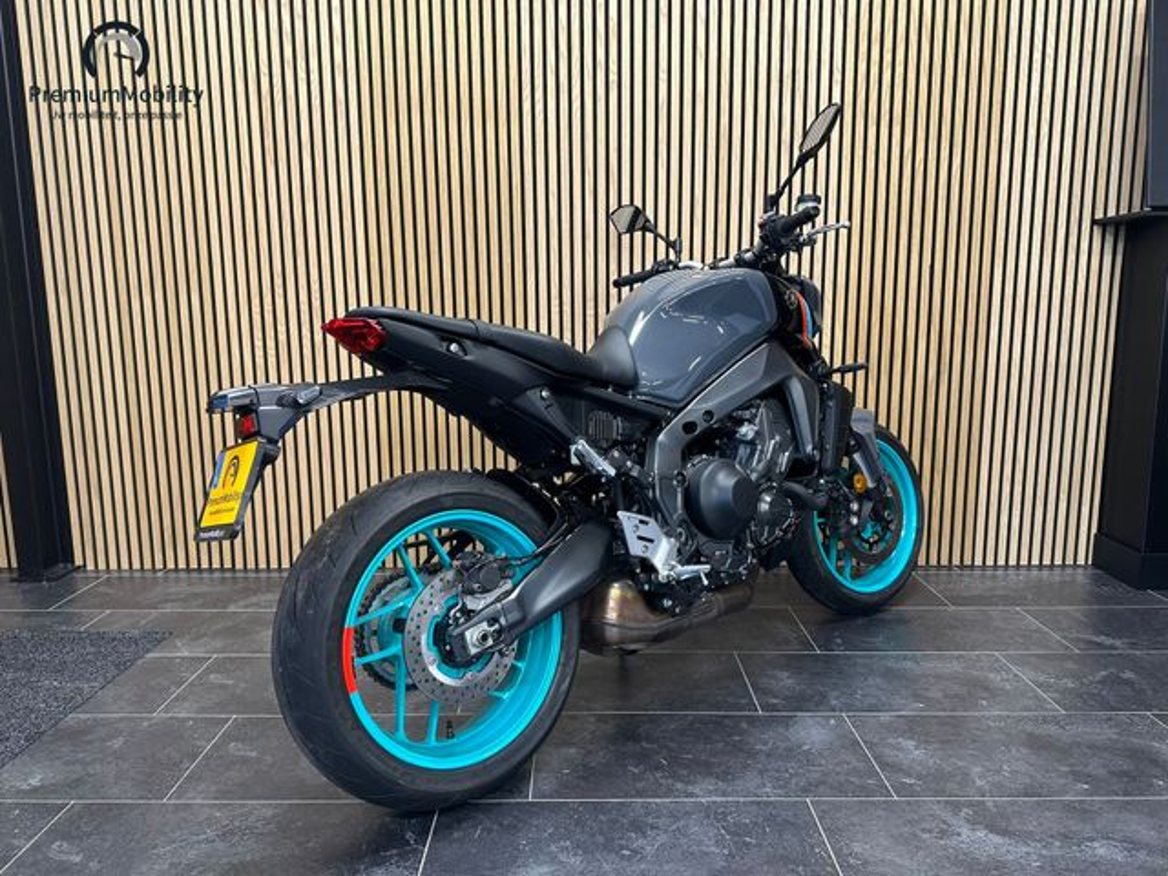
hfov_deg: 71.6
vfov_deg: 56.8
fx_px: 810
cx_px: 584
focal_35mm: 24
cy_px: 438
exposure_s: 1/50
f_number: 1.78
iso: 160
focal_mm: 6.86
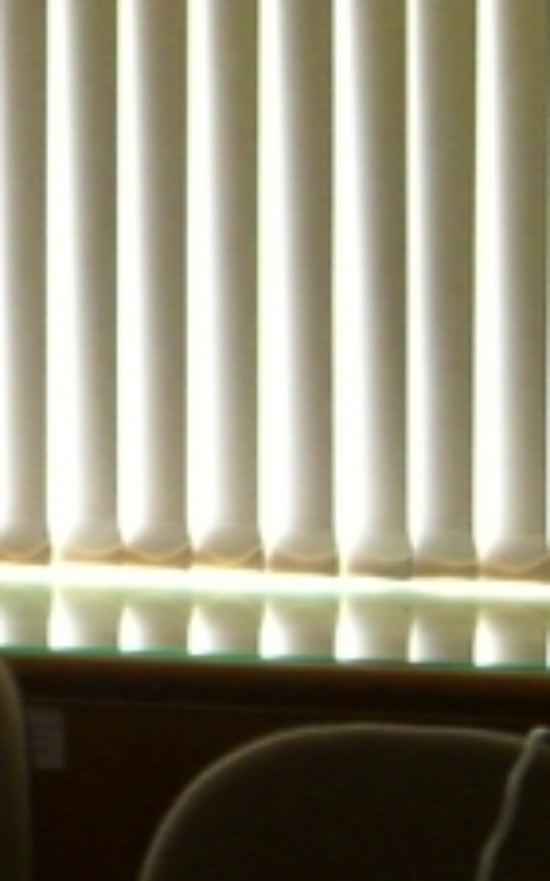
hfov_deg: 6.4
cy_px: 257
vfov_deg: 10.6
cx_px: -585
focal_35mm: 198
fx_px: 4755
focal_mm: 13.7
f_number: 3.8
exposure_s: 1/100
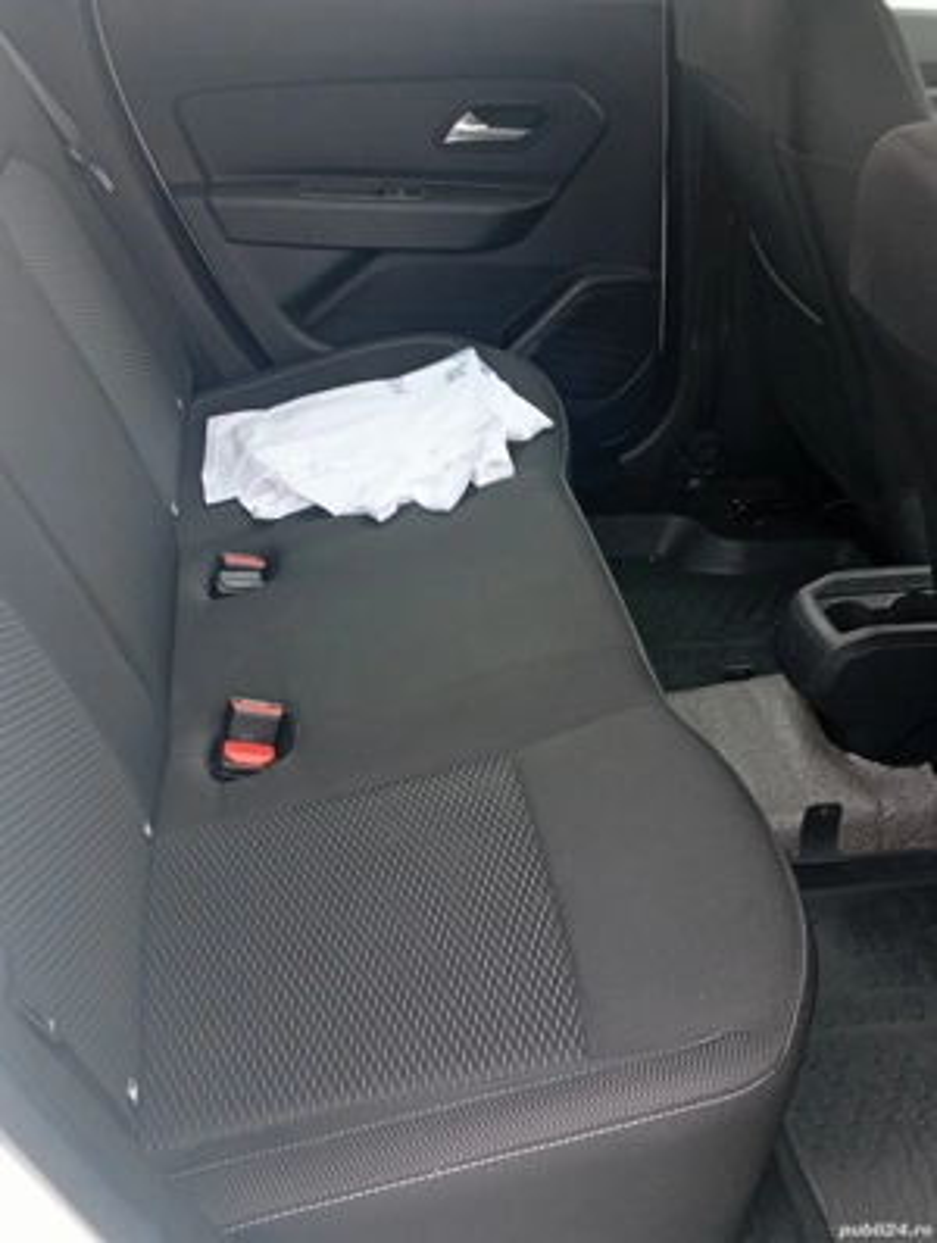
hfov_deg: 38.8
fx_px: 1331
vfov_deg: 50.1
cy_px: 622
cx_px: 468
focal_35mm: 37
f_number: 1.8
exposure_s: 1/33.3
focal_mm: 3.98
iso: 204
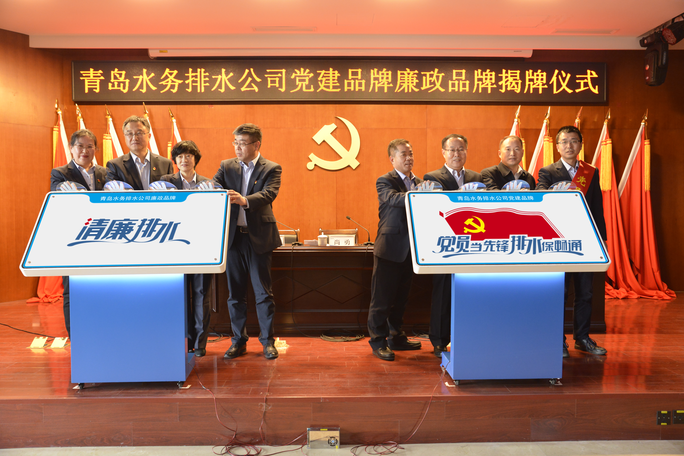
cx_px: 342
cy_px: 228
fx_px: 608
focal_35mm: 32
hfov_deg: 58.7
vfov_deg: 41.1
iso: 2500
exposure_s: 1/80
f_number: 4.5
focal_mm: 32
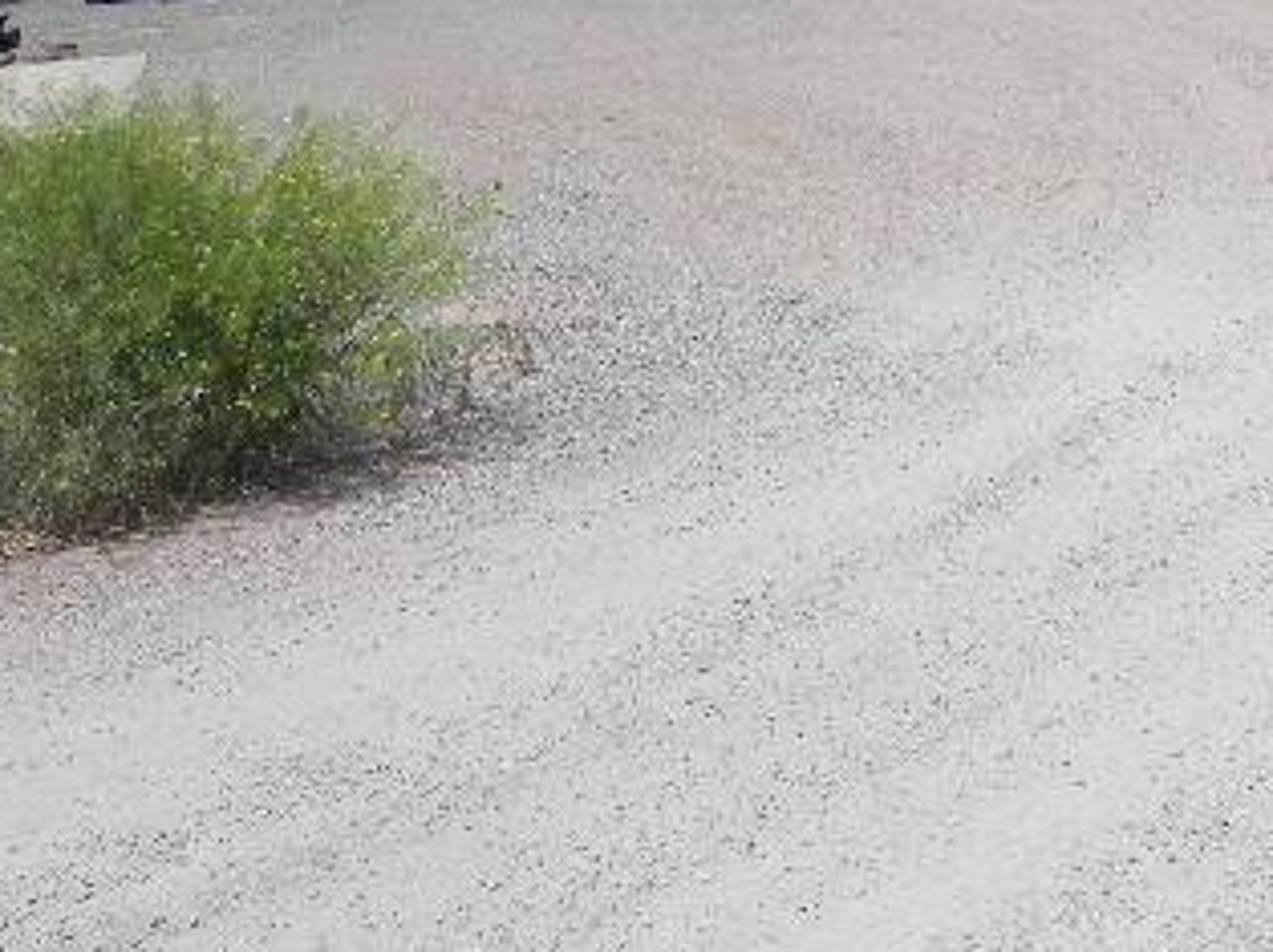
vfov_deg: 26.5
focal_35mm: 53
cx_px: 1050
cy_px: 85
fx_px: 1948
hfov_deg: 34.9
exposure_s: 1/476
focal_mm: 4.6
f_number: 8
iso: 160
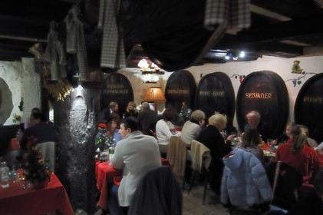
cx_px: 162
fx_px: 229
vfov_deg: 50.3
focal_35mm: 26
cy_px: 108
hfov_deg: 70.5
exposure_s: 1/8
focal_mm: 17
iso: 400
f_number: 4
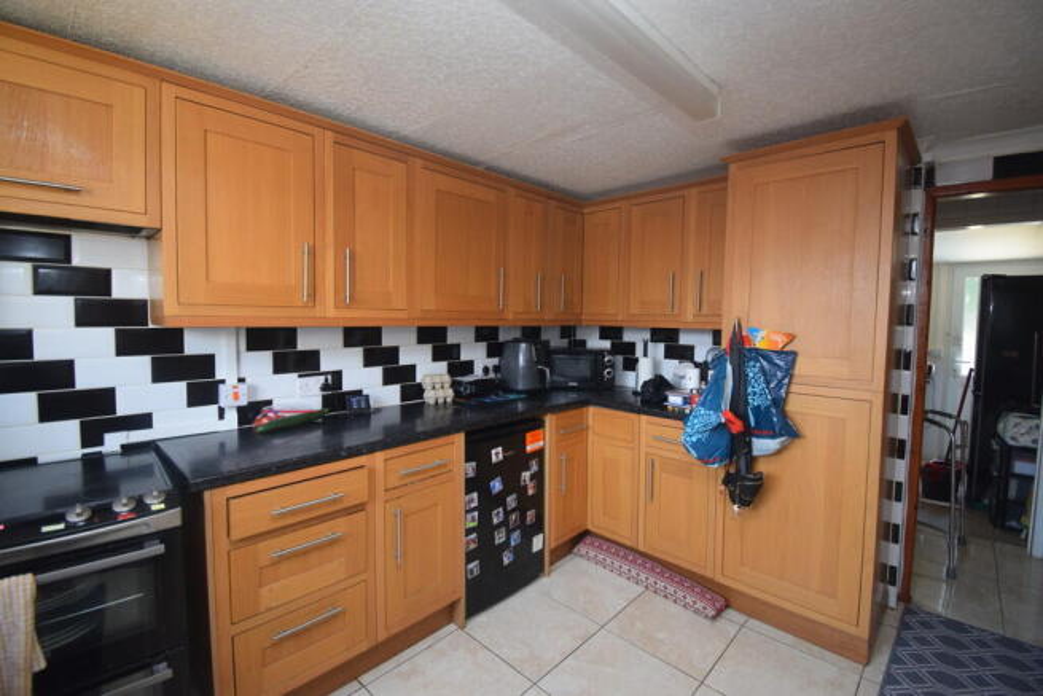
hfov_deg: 100.4
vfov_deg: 77.4
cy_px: 348
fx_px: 435
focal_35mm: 15
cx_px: 522
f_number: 4.5
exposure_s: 1/60
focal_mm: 10
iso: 800
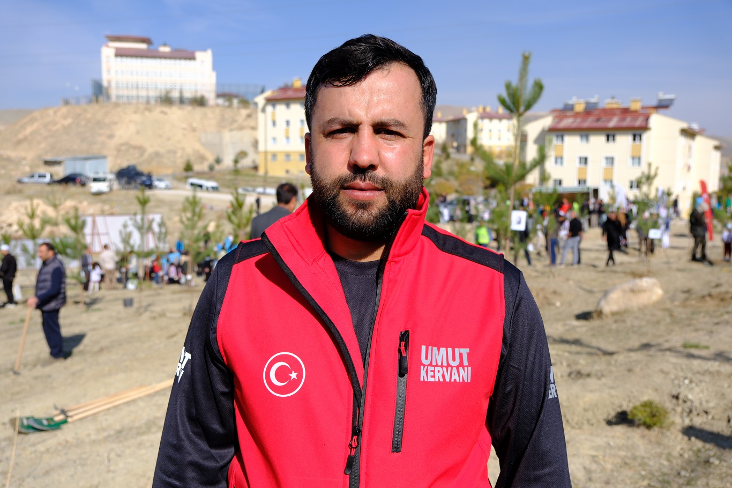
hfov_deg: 61.9
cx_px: 366
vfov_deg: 43.6
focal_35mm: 30
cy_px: 244
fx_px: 610
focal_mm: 20.2
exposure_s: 1/2500
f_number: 4
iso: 320
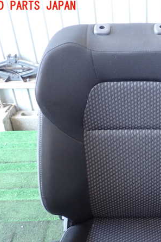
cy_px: 122
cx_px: 140
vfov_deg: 46.4
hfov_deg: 30.7
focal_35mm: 42
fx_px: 282
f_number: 2.3
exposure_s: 1/30
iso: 320
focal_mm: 5.4
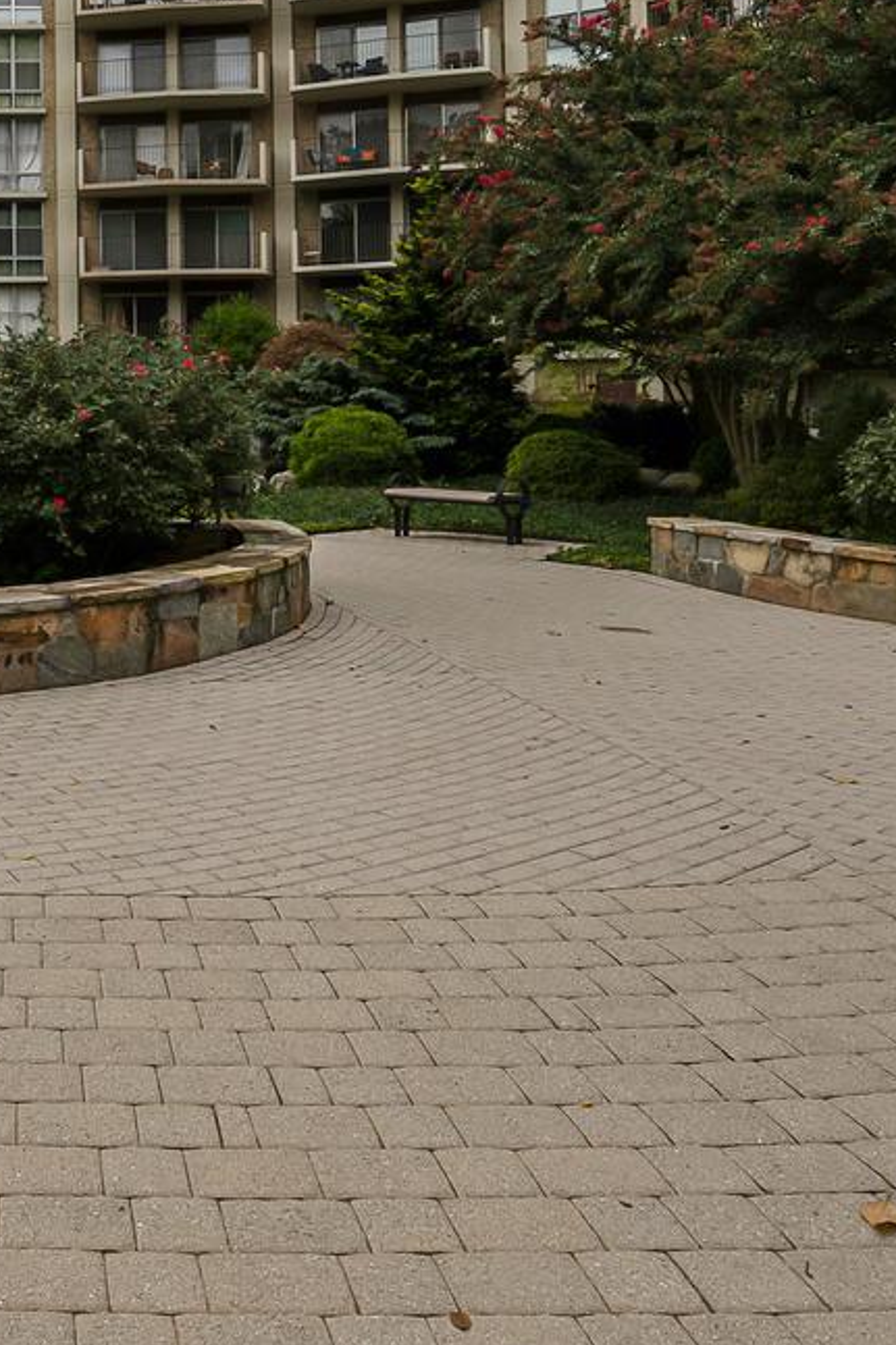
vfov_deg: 48.7
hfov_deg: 31.5
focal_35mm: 38
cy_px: 337
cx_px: -62
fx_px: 1419
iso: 200
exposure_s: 1/250
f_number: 14
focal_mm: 16
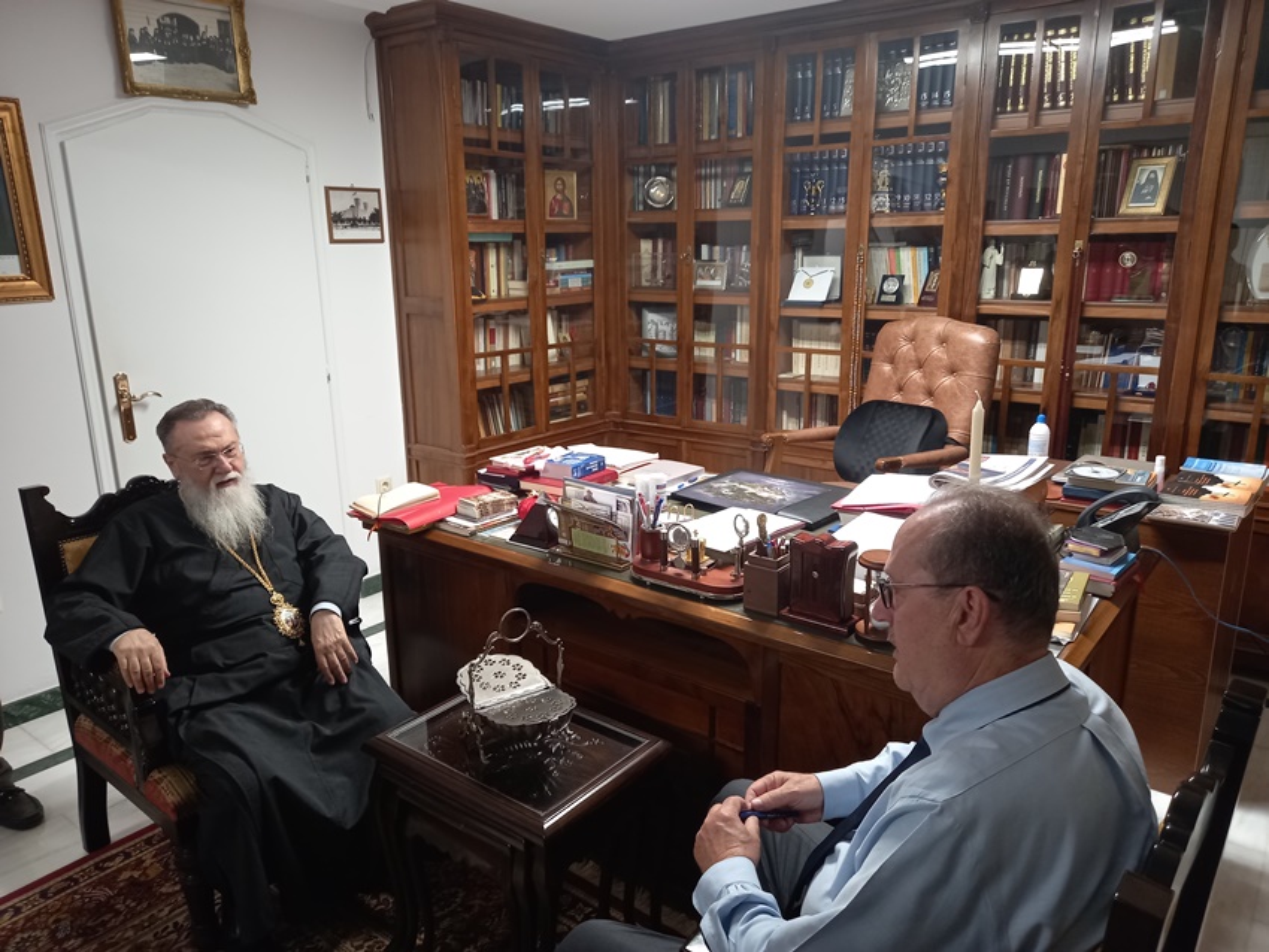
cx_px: 634
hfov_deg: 69.4
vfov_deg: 54.9
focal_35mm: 25
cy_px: 476
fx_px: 917
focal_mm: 4.6
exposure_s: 1/33.3
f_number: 2
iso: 200
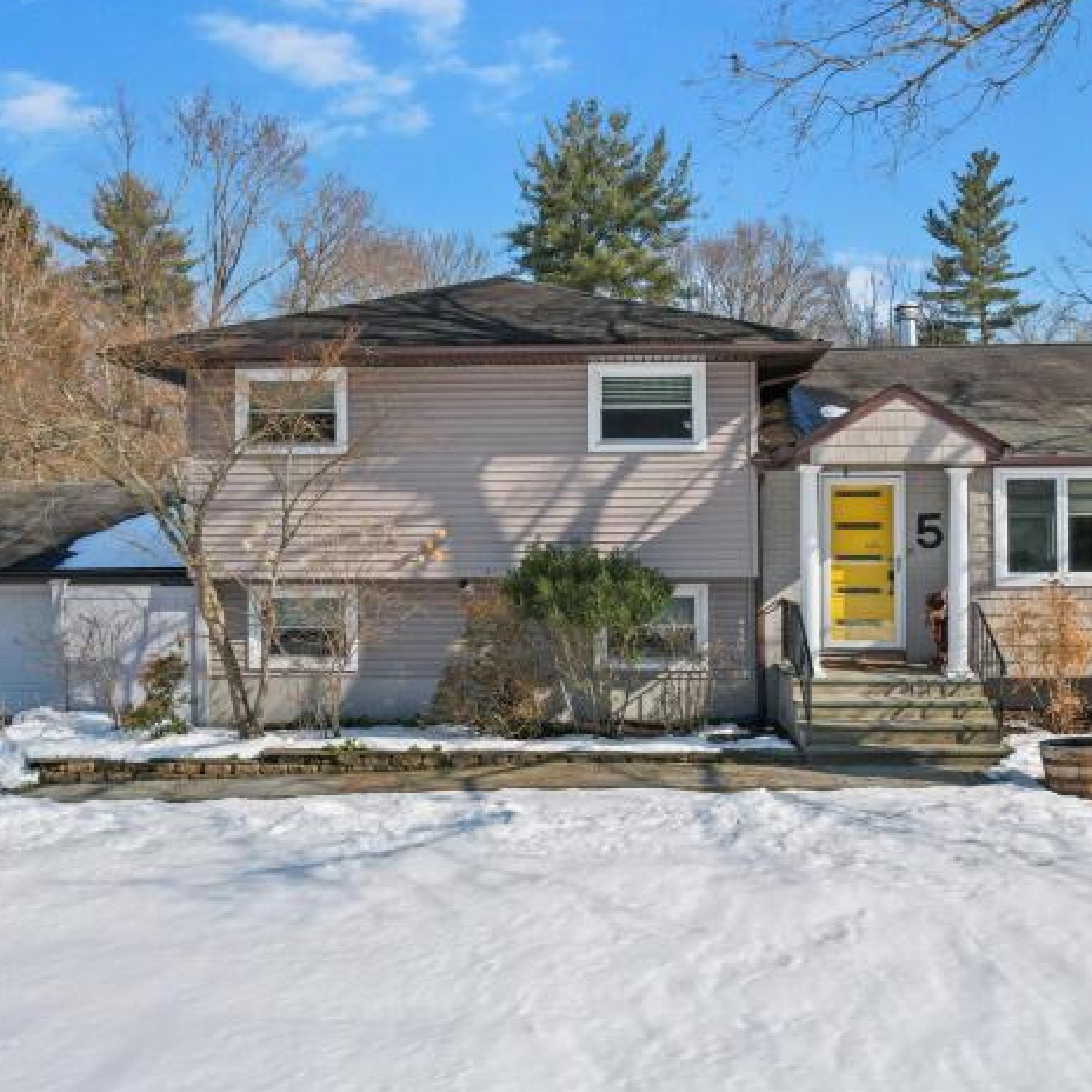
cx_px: 567
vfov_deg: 55.6
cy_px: 530
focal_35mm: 29
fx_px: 1035
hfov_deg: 55.6
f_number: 2.8
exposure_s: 1/1250
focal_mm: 8.38
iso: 100
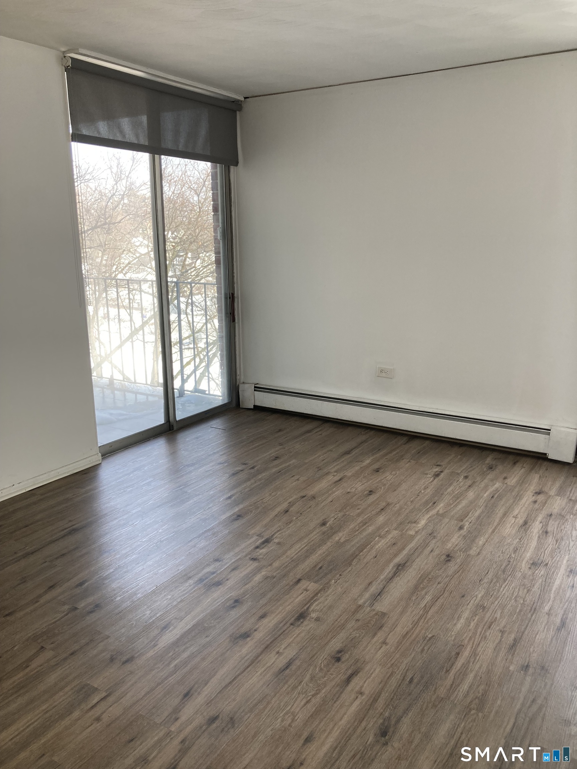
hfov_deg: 49.7
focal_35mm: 28
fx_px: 622
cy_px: 384
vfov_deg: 63.4
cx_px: 288
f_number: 1.8
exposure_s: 1/121
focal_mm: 3.99
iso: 32
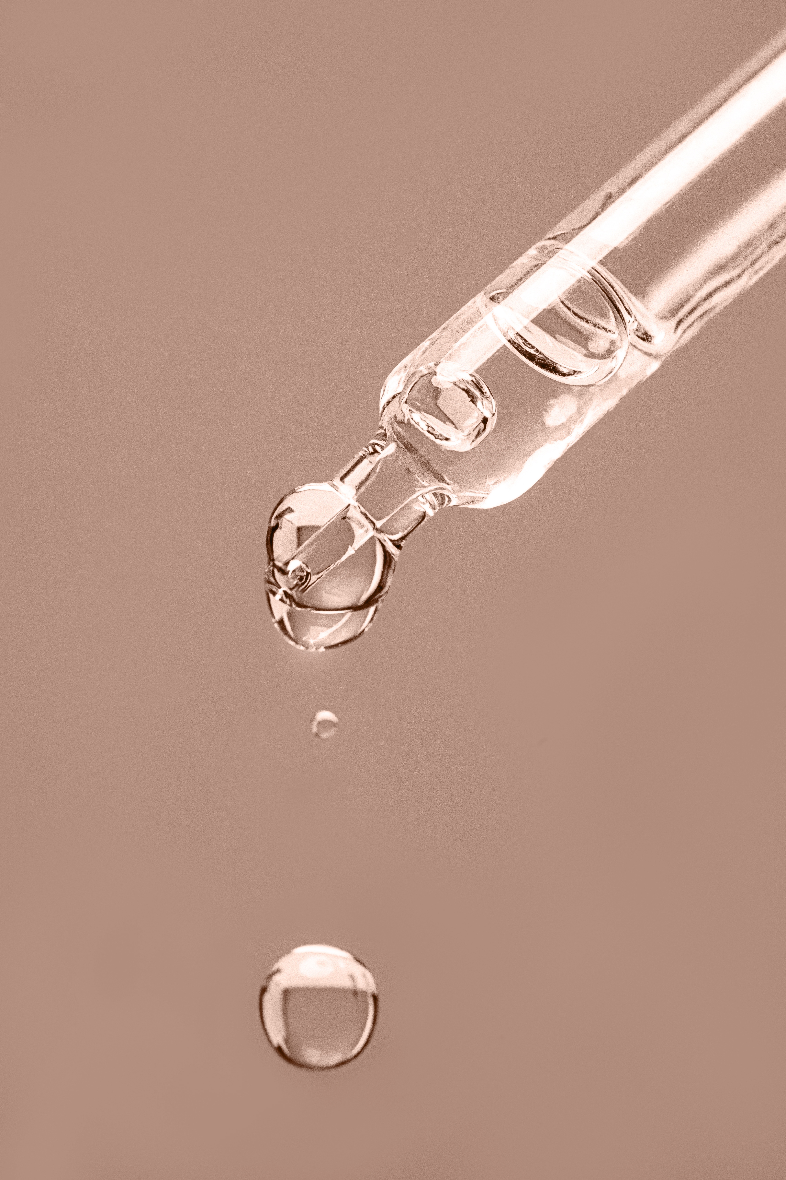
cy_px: 590
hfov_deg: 13.0
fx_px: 3438
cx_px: 393
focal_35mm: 105
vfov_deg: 19.5
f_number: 11
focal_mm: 105
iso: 400
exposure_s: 1/160
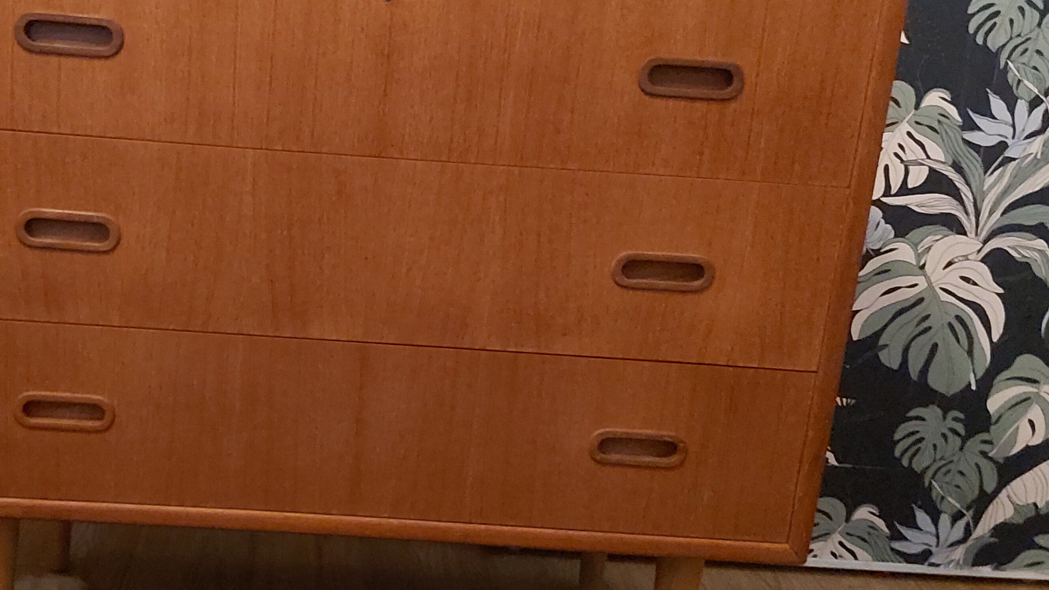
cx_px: 319
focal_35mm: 43
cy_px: 308
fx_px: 1196
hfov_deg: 46.3
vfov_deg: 27.7
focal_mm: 3.92
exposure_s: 1/17
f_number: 1.7
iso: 1600
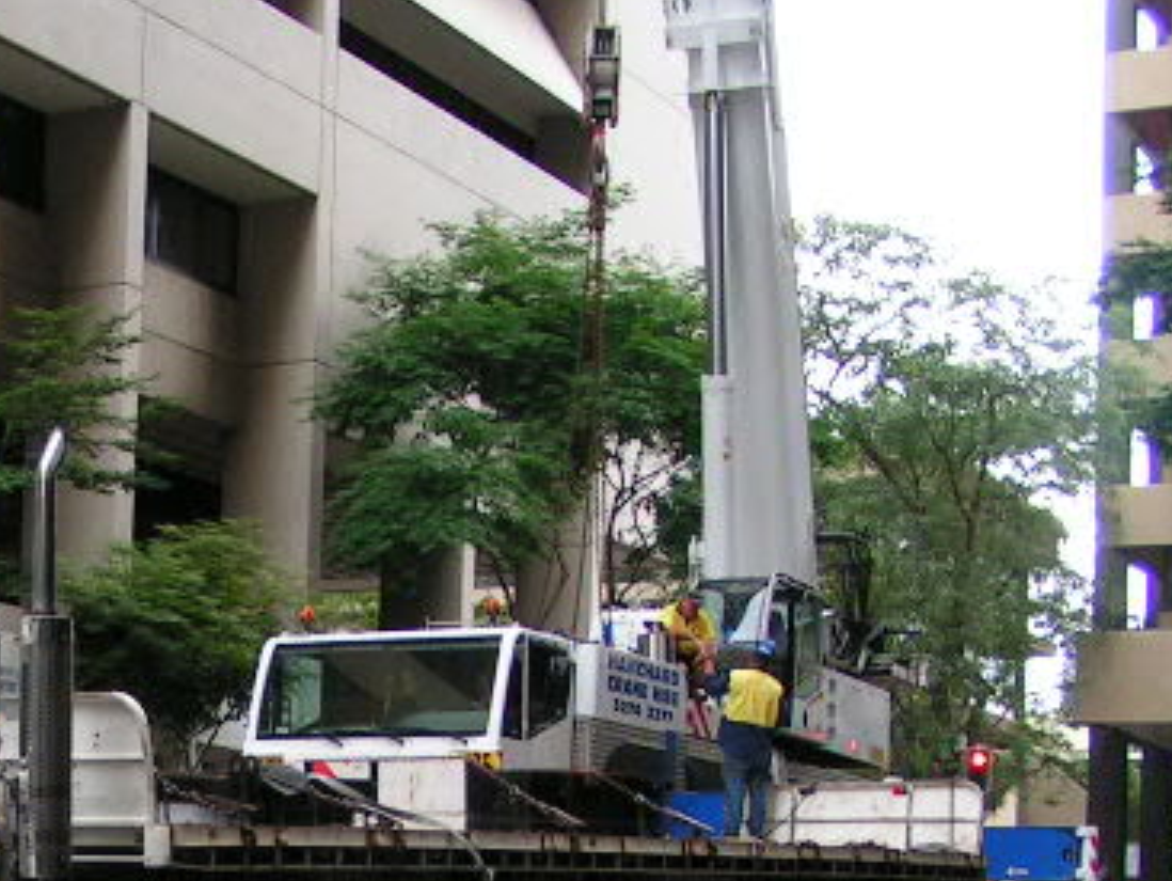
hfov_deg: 22.8
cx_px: 58
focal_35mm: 83
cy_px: 868
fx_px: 2812
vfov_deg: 17.4
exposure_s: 1/60
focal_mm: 5.8
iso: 50
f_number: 5
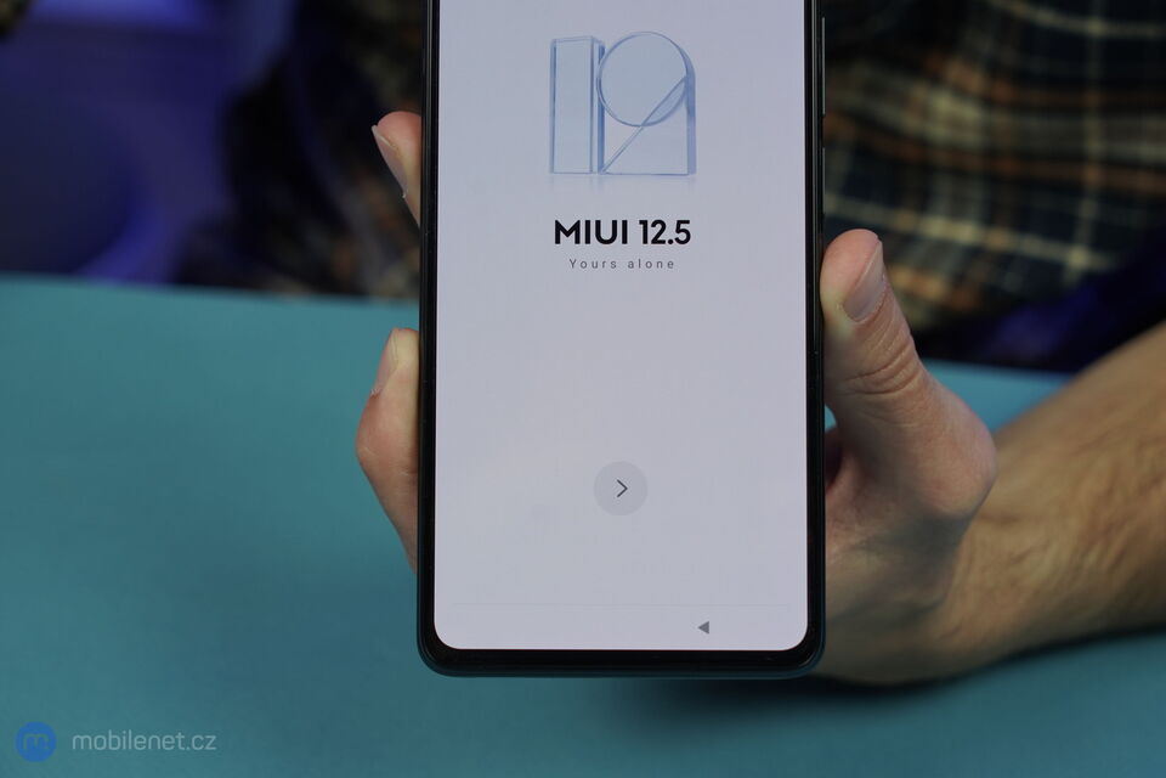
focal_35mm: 70
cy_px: 389
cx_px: 583
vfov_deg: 19.5
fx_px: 2267
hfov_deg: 28.8
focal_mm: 70
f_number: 6.3
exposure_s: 1/160
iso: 640
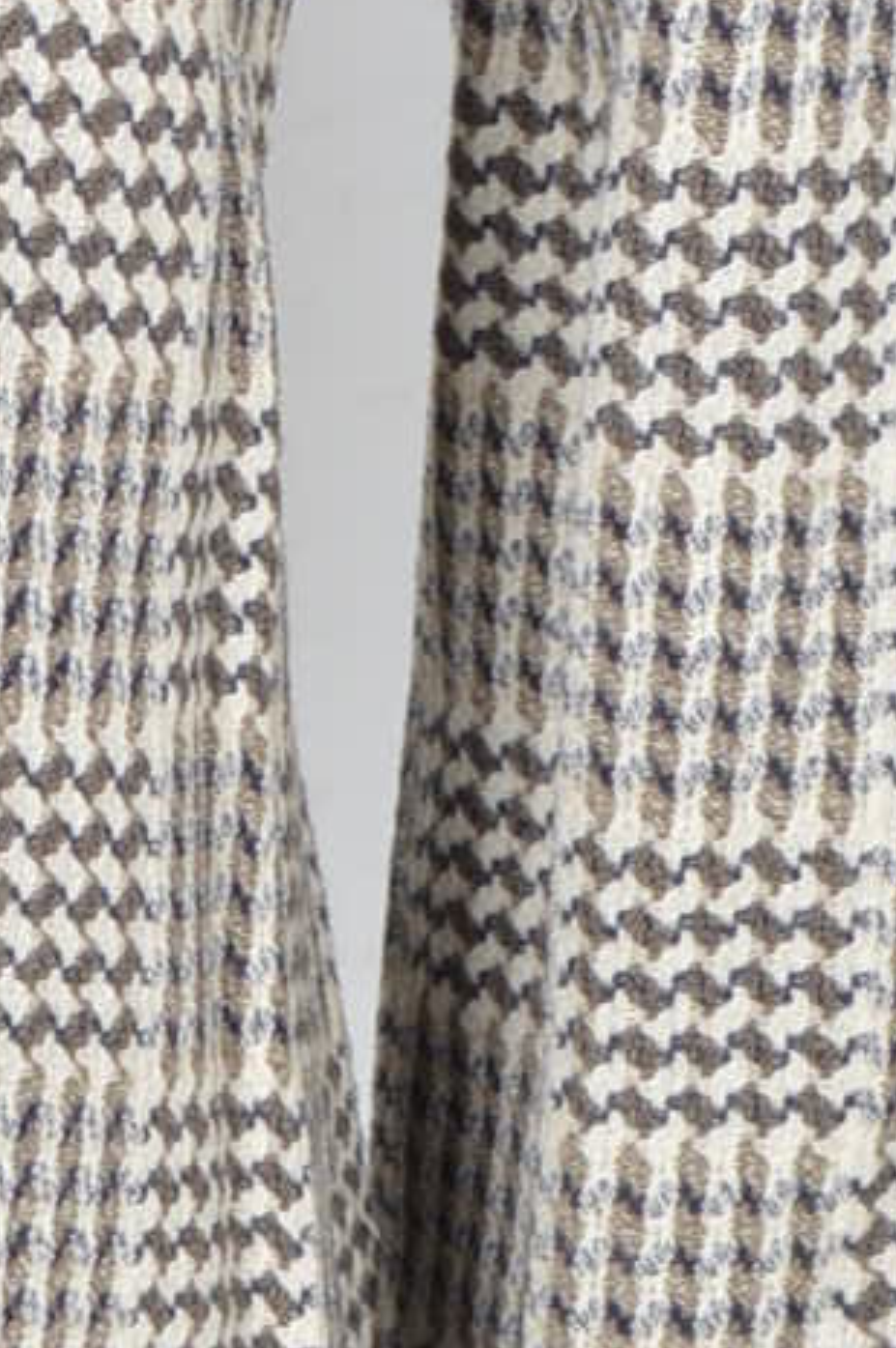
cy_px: -319
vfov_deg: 8.7
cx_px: -850
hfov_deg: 5.8
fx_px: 8717
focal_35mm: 233
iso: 100
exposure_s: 1/200
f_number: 8
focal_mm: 24
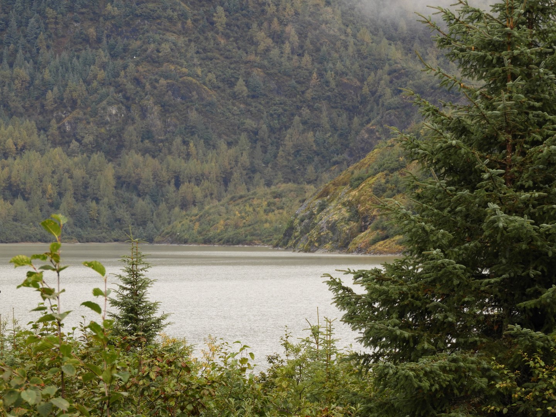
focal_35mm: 200
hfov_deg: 9.9
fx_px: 3212
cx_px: 278
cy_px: 208
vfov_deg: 7.4
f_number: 5.3
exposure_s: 1/125
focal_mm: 35.8
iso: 100
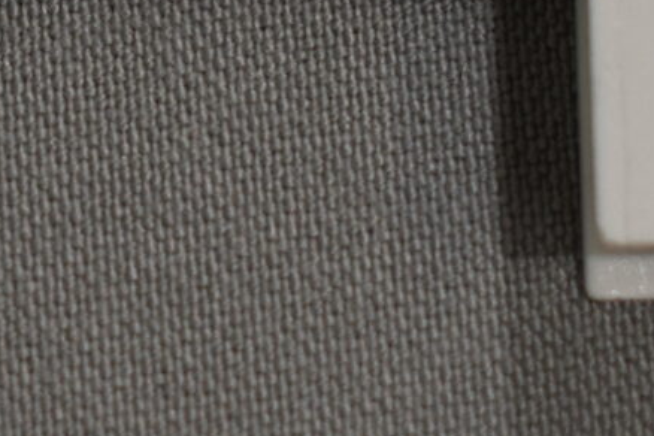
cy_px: -383
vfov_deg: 3.2
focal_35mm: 421
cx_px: 16
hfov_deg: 4.9
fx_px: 7648
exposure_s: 1/125
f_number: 5.6
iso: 320
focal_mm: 48
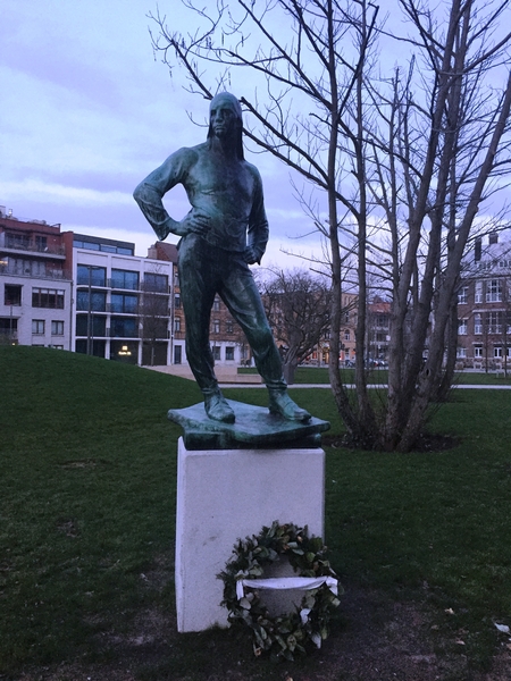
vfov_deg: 61.7
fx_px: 571
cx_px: 256
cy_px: 340
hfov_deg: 48.2
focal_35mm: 29
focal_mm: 4.15
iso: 80
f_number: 2.2
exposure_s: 1/33
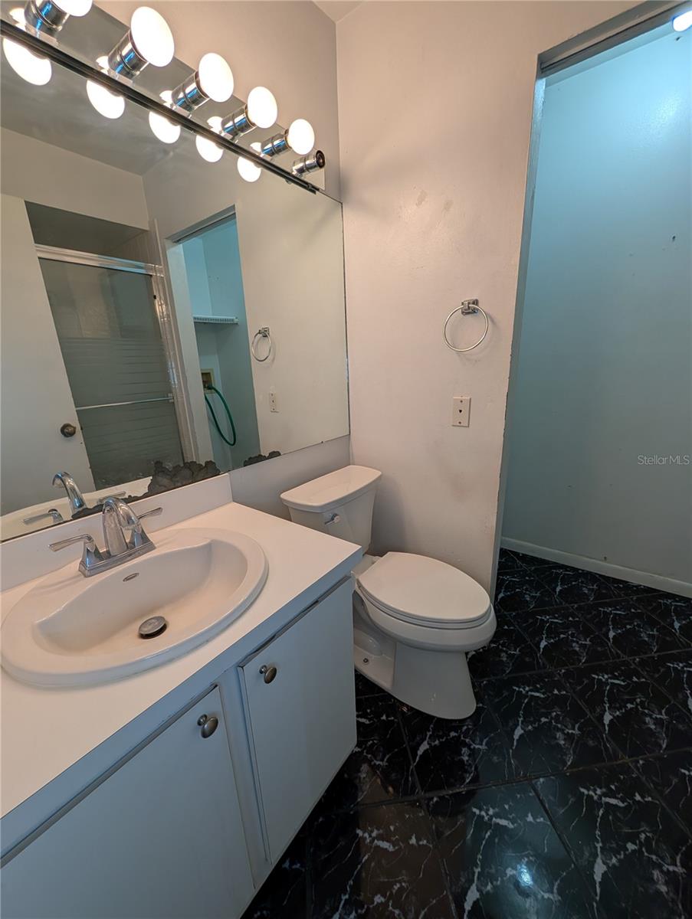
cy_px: 460
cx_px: 346
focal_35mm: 12
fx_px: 319
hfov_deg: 94.6
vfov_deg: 110.5
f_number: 1.7
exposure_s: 1/132
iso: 52
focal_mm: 2.02
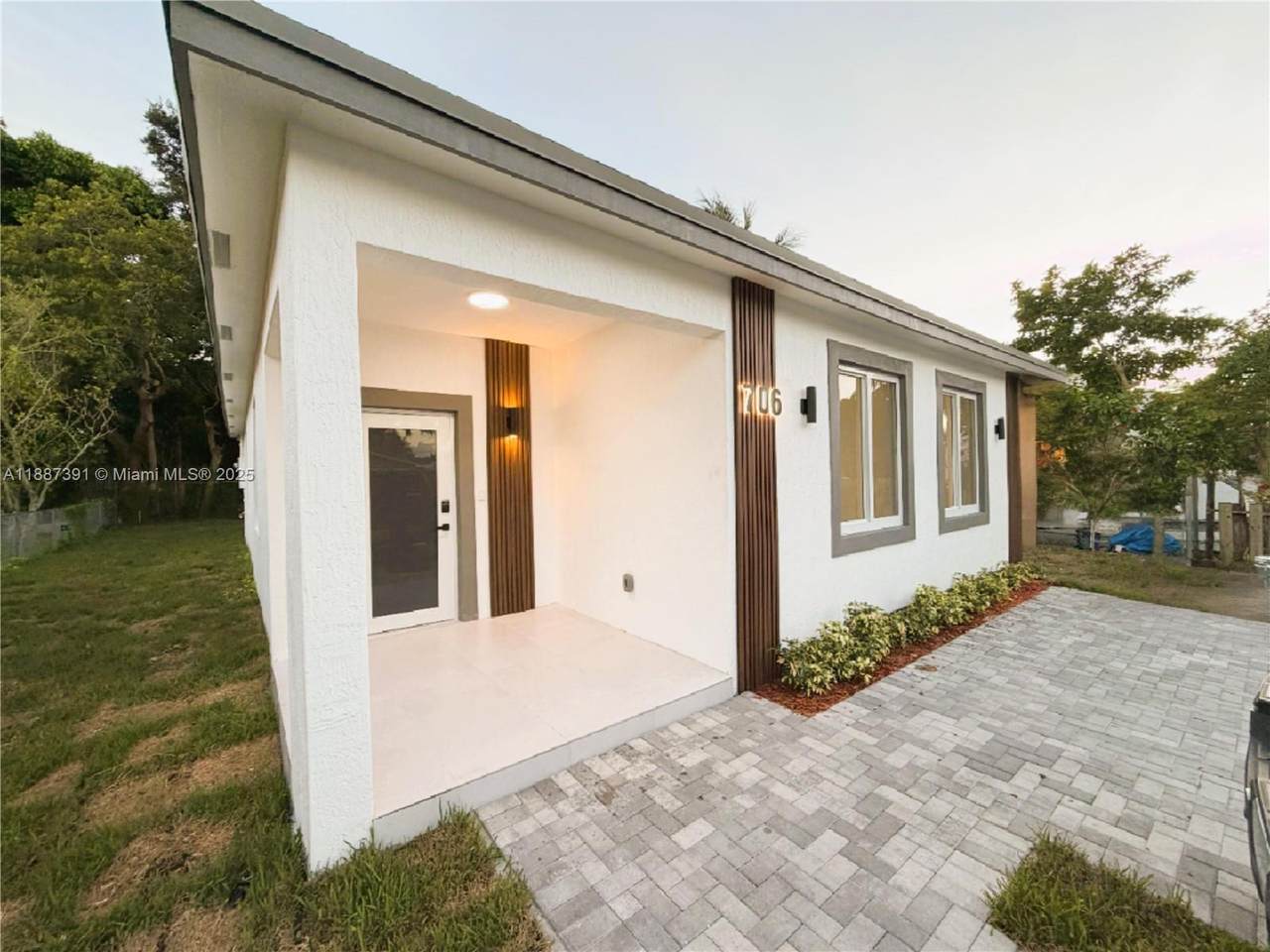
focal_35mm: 14
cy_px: 476
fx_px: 514
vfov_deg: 85.7
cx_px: 635
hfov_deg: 102.1
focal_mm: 2.22
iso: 100
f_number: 2.2
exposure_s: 1/120
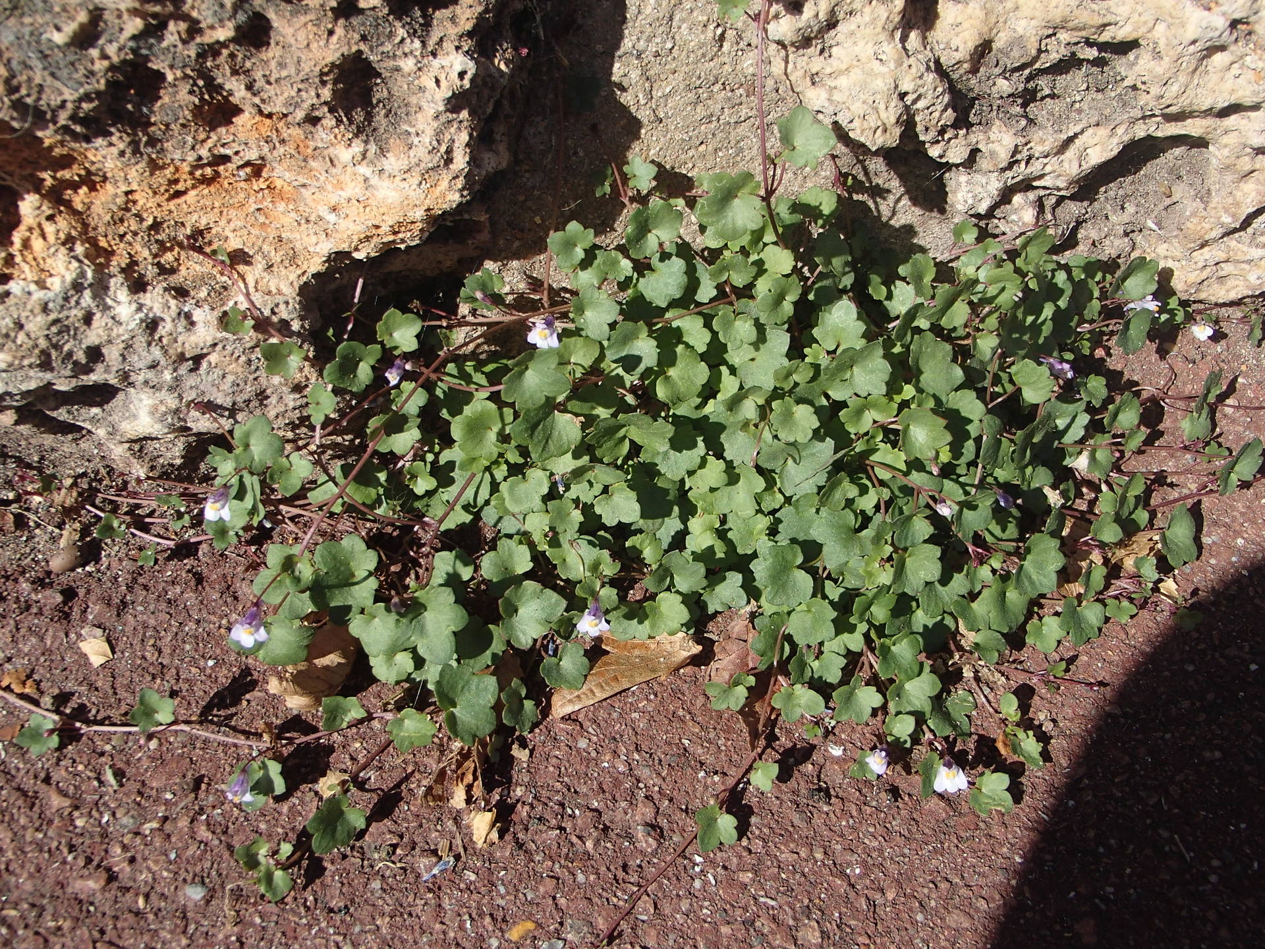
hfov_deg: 50.1
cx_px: 632
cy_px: 474
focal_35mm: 37
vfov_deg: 38.7
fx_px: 1352
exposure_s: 1/500
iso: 100
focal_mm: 6.64
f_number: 4.7
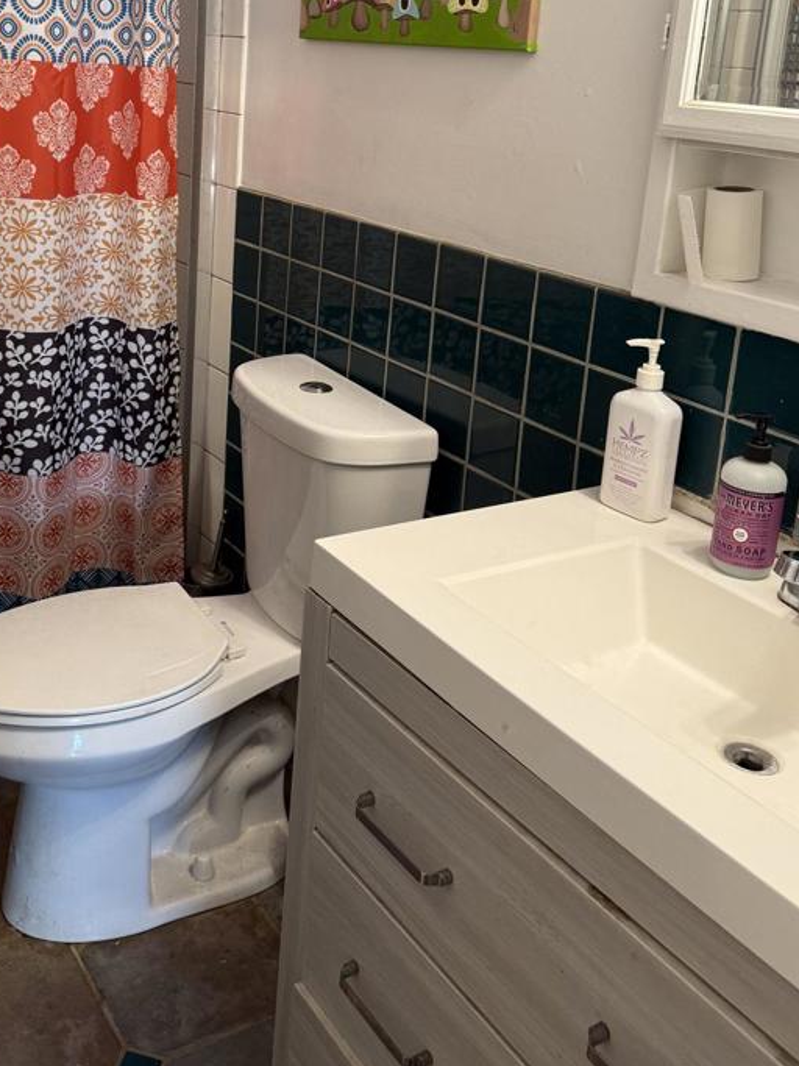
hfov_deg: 39.4
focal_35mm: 36
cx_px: 301
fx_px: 1108
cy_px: 297
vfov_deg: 49.7
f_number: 1.78
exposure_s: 1/60
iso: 125
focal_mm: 6.76
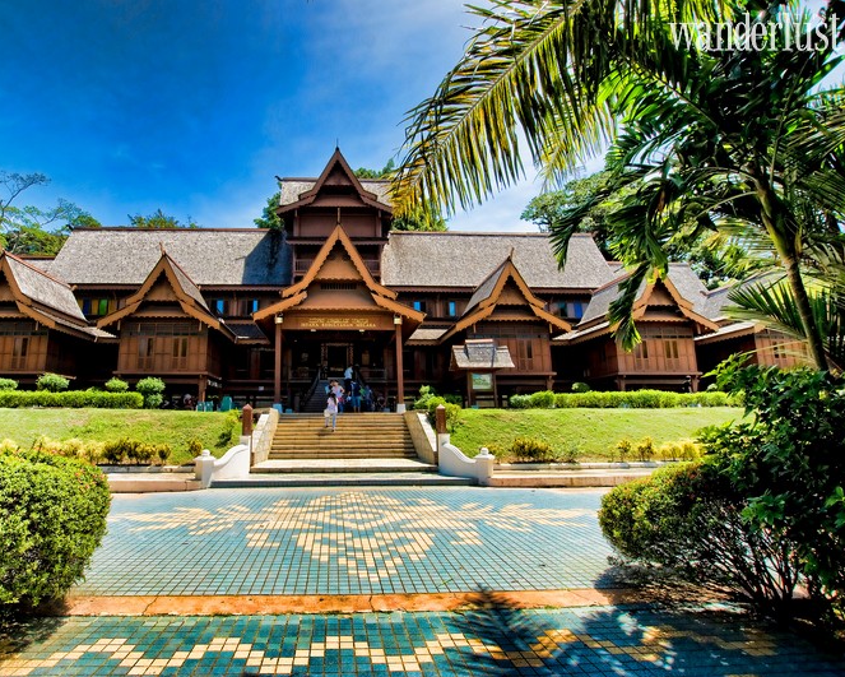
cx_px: 340
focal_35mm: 17
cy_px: 340
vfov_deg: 77.0
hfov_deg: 88.5
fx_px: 425
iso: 100
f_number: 8
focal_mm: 10
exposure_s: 1/160
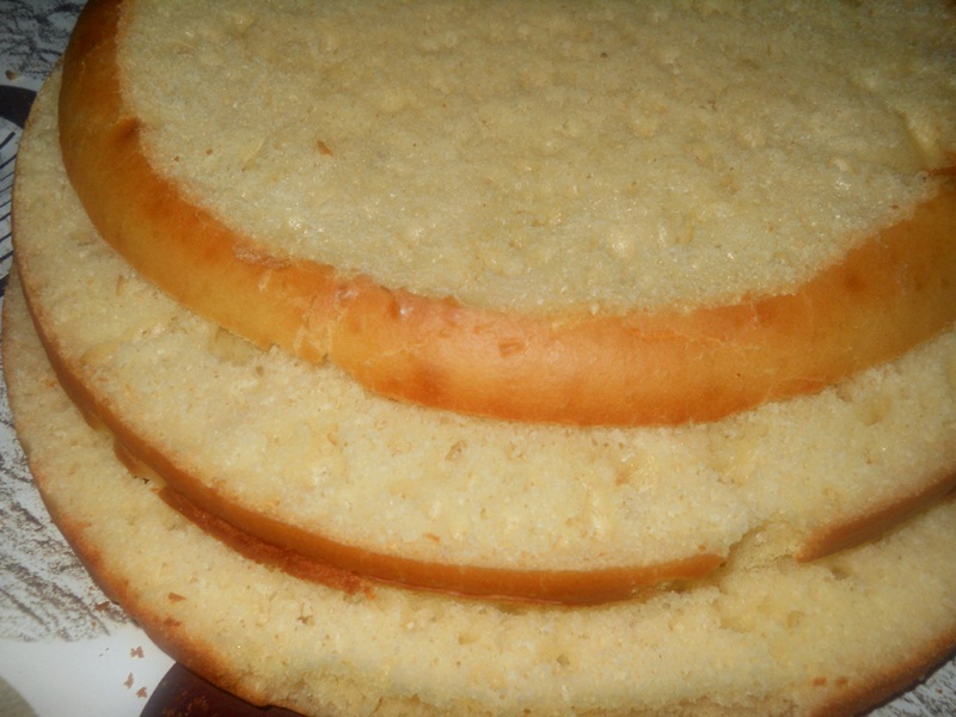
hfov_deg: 45.8
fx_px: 1132
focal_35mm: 41
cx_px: 478
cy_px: 358
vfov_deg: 35.1
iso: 80
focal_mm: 6.72
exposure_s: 1/30
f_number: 5.5
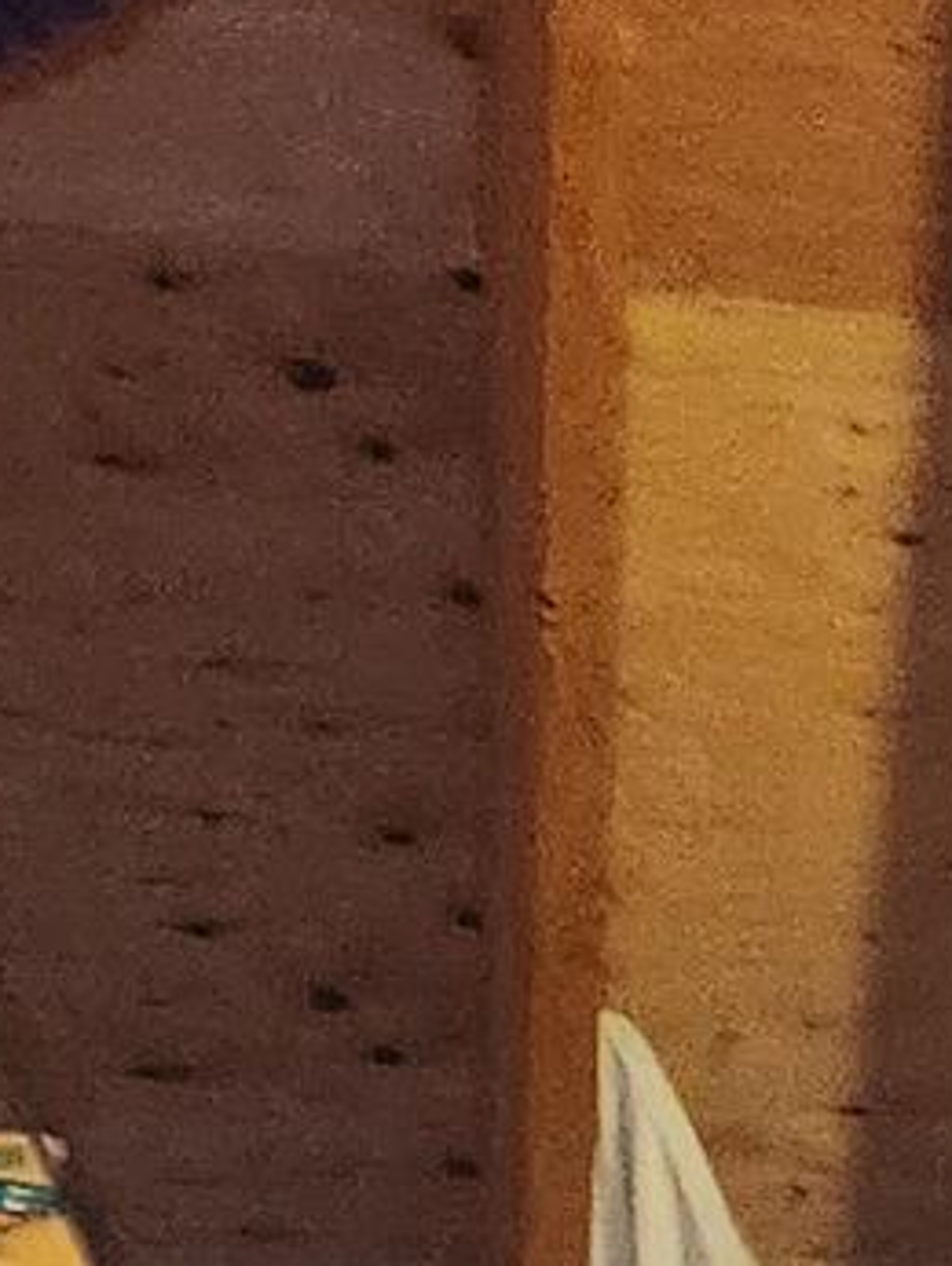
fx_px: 5603
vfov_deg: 11.3
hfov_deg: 8.3
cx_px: 2761
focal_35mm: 153
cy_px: 2766
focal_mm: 5.4
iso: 640
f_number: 1.8
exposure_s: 1/8
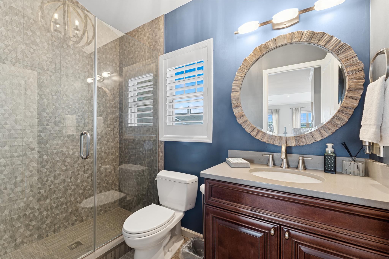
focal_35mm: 15
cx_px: 194
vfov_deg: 77.3
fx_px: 162
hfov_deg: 100.4
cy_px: 130
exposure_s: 1.3
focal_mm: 15
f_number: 11
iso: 100
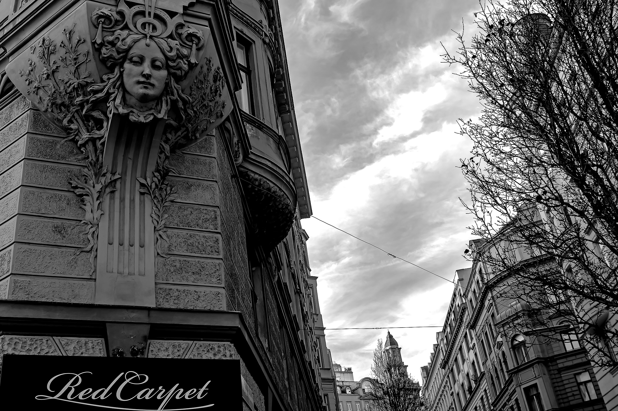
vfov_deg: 36.8
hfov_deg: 53.2
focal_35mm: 36
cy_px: 206
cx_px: 309
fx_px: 617
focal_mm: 24
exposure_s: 1/40
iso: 100
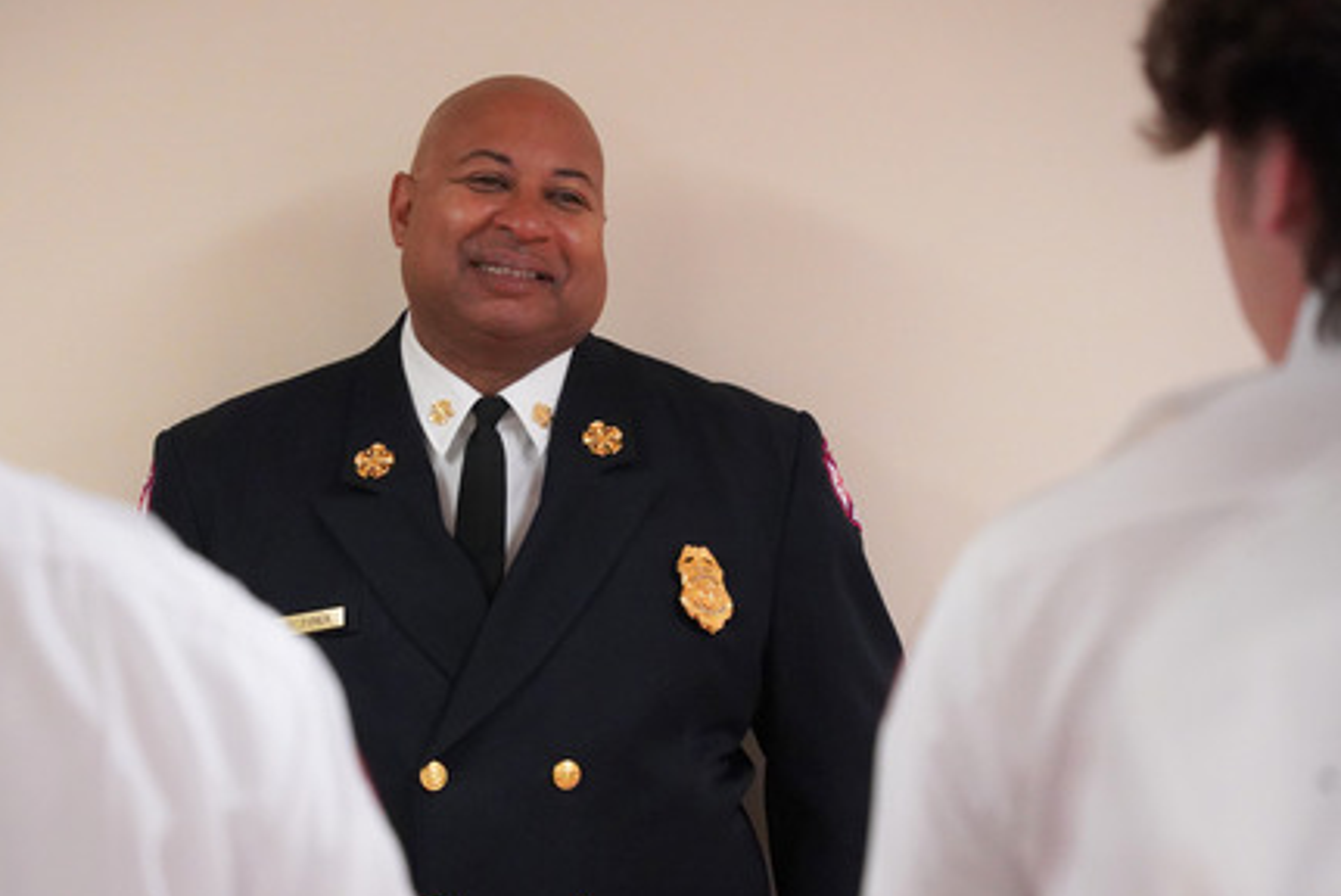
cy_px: 554
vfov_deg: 8.9
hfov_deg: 13.3
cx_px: 513
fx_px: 5740
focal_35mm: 154
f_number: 5
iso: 12800
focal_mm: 123
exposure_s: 1/160
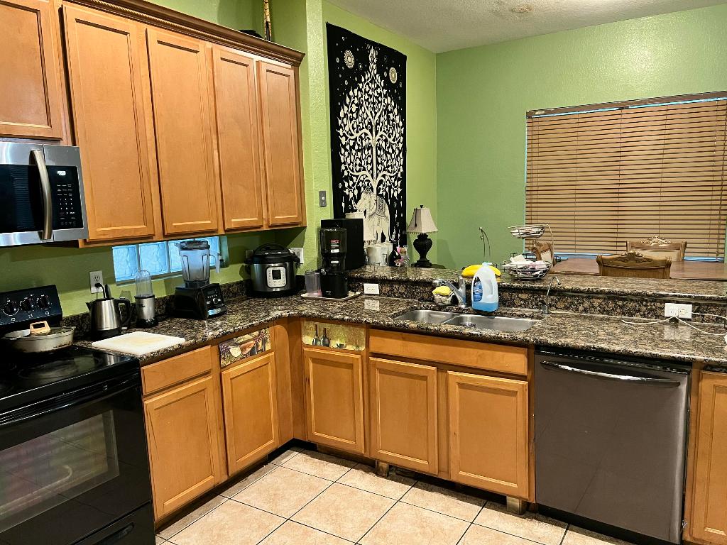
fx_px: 546
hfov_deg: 67.3
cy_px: 272
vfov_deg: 53.1
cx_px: 364
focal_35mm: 26
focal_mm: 5.7
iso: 400
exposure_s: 1/40
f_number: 1.5
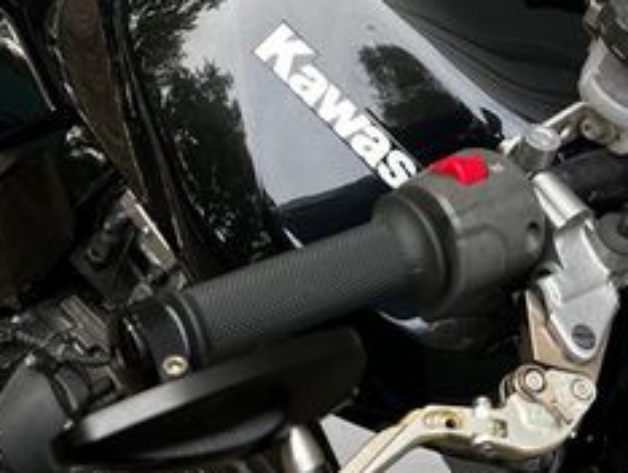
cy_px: -5
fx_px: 1289
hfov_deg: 27.4
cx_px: 284
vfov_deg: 20.1
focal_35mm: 71
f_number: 1.6
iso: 125
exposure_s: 1/121
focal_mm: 5.1
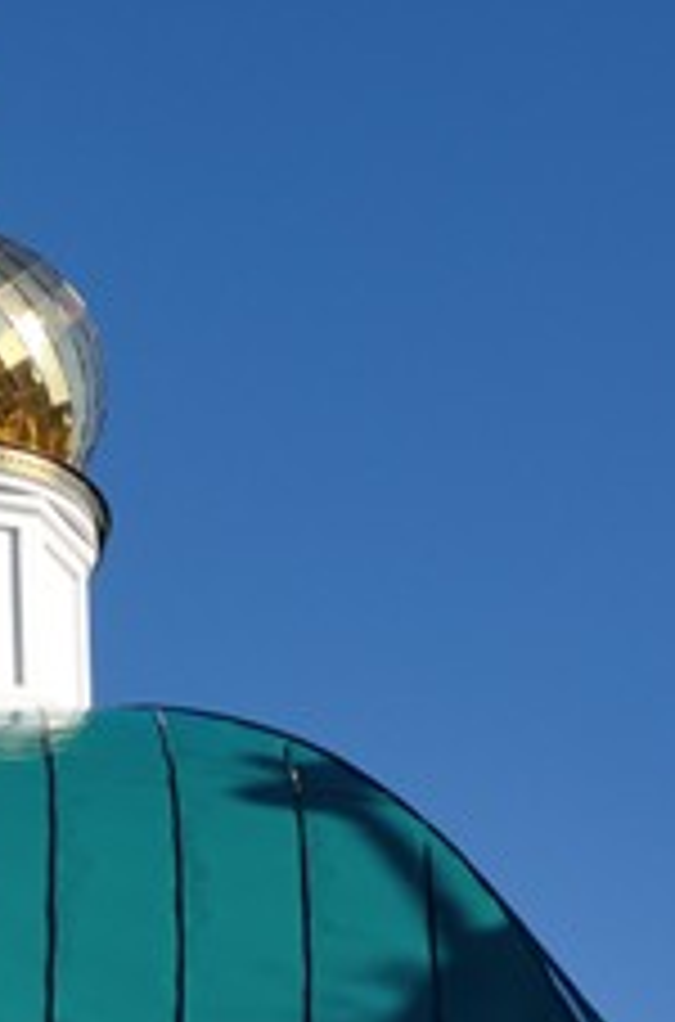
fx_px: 4046
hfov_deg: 9.4
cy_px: 1504
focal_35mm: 143
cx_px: -92
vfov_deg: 13.6
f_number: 7.1
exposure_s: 1/500
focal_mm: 24
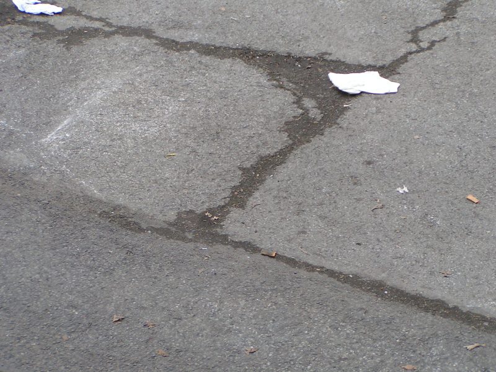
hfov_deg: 18.2
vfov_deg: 13.7
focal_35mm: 108
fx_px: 1547
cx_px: 248
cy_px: 186
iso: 50
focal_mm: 16.6
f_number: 3.5
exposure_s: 1/100
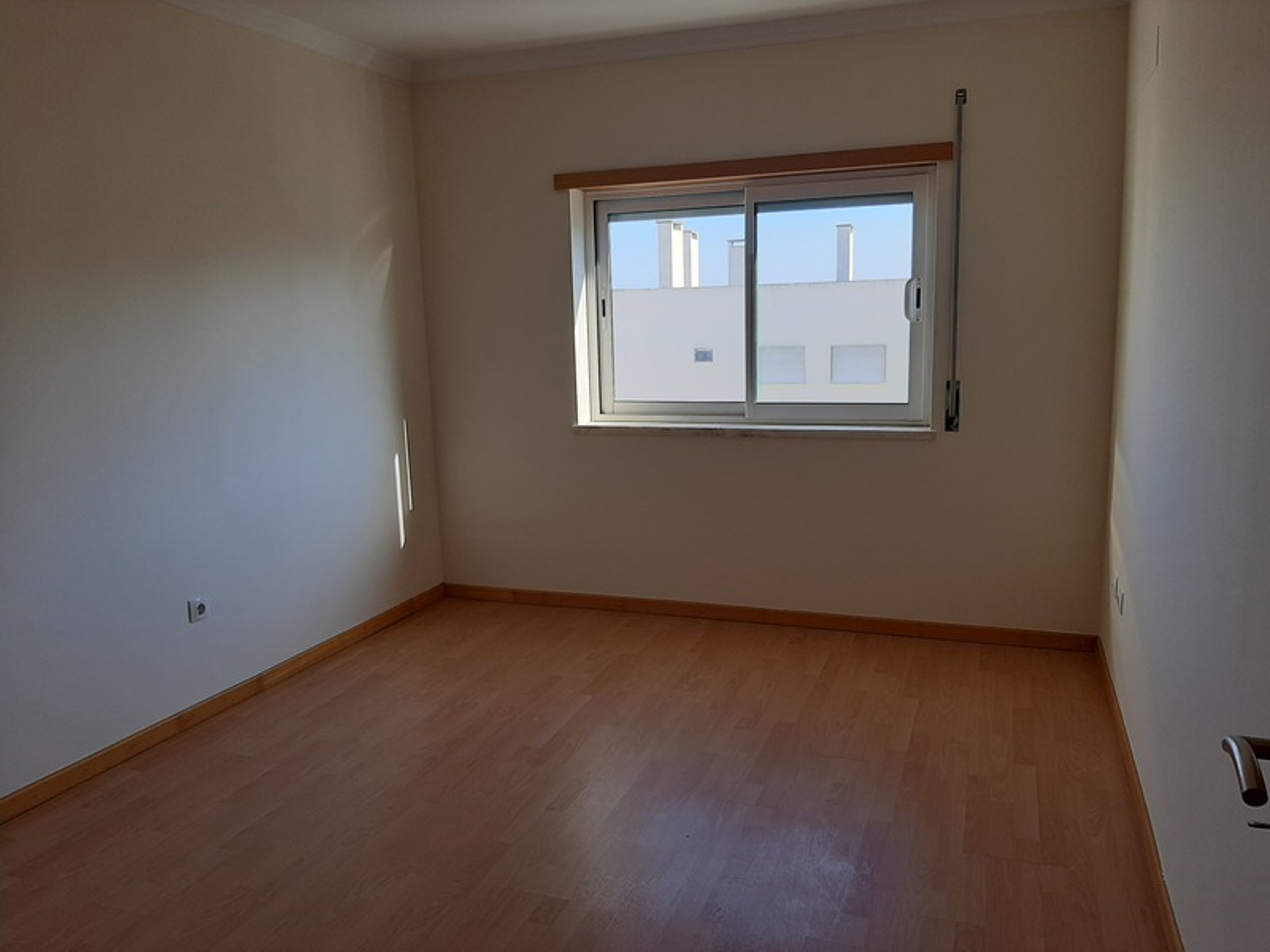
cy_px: 476
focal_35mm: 27
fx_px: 991
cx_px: 635
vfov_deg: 51.4
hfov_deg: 65.3
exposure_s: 1/329
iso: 40
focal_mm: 3.93
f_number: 1.7
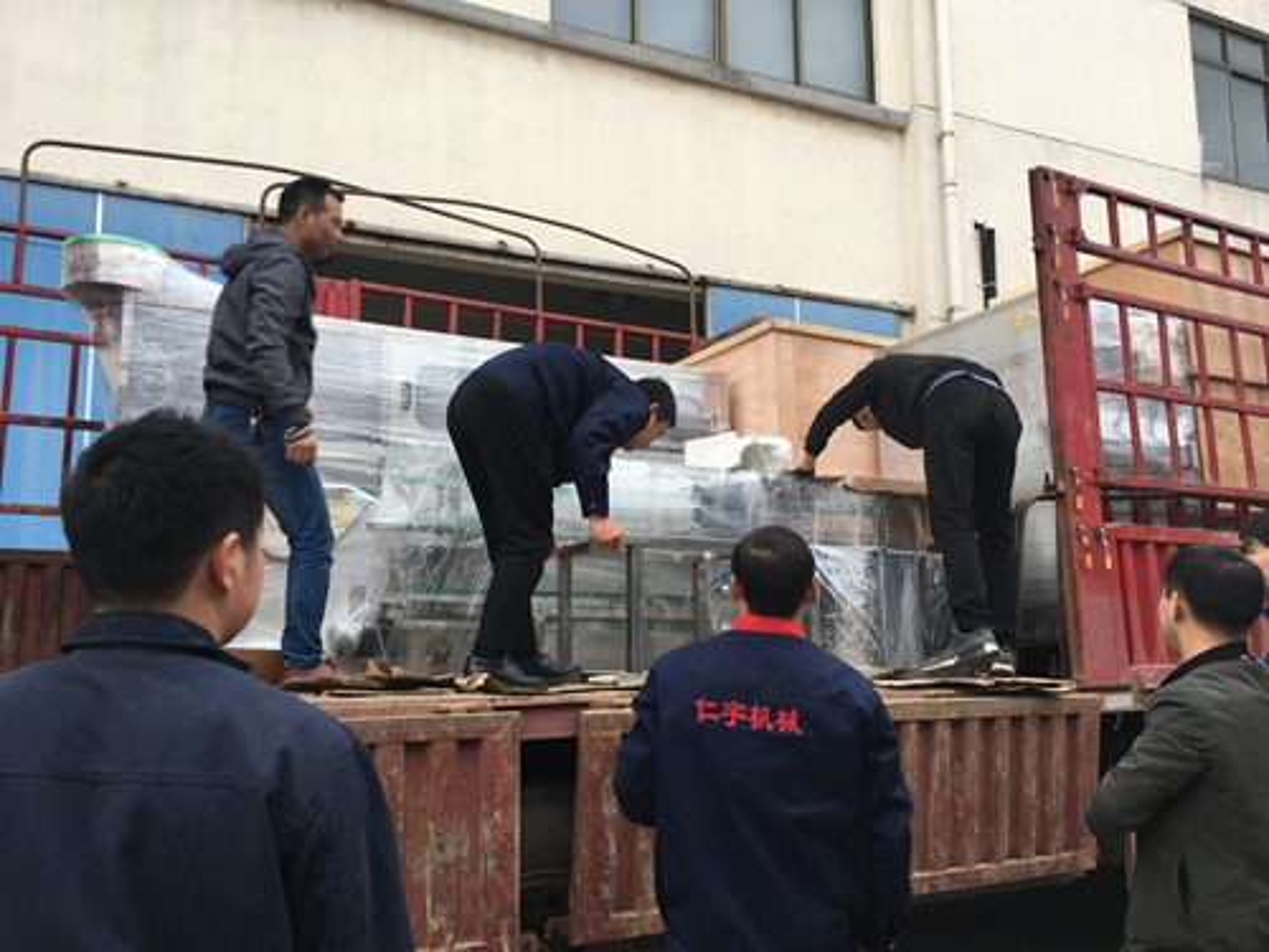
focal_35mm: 29
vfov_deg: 48.2
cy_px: 476
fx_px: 1063
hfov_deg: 61.7
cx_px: 634
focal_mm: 4.15
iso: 25
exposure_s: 1/50
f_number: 2.2
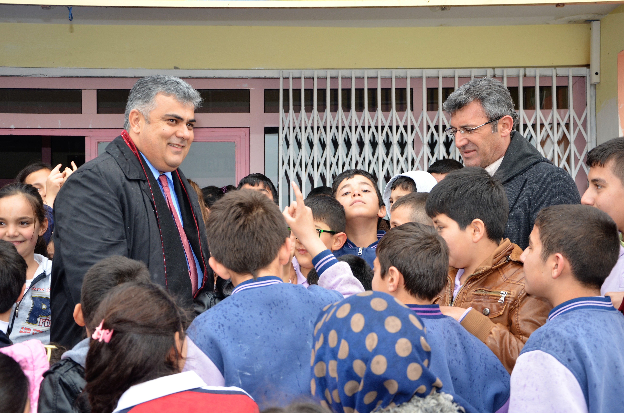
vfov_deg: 23.7
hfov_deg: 35.1
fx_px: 986
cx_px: 312
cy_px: 206
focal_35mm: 57
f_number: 5.6
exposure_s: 1/125
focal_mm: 38
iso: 400
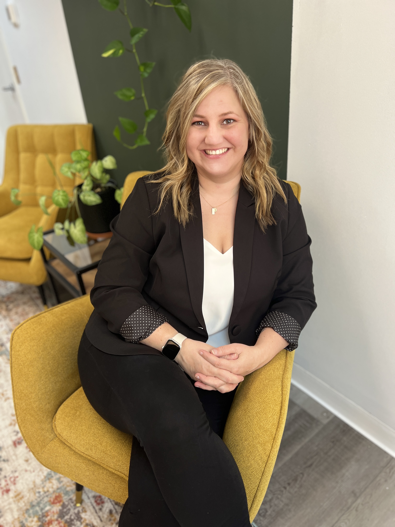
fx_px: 396
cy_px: 264
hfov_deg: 53.1
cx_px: 198
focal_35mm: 26
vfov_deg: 67.3
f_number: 1.5
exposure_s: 1/60
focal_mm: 5.7
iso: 125
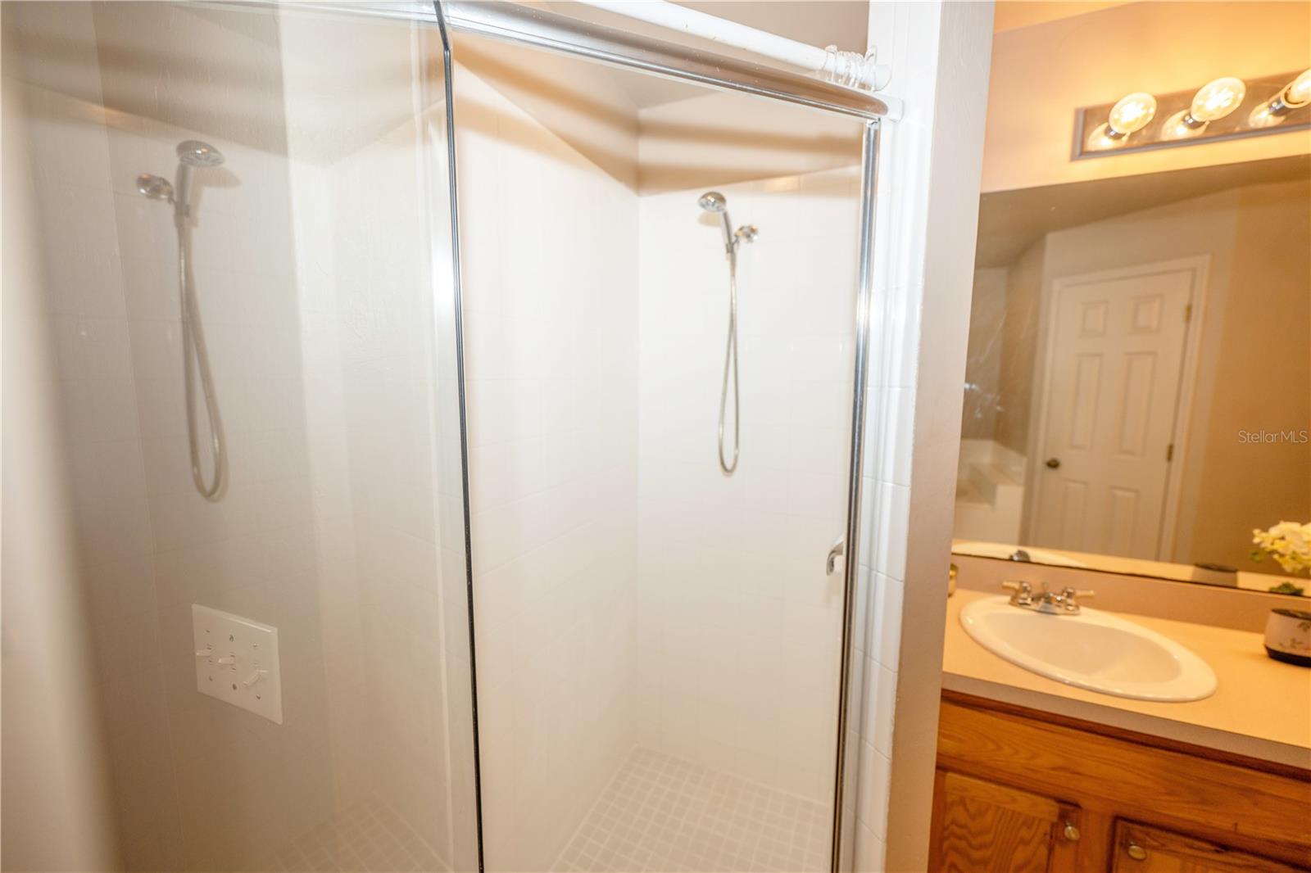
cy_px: 436
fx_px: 510
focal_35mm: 14
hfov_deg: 104.3
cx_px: 656
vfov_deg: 81.2
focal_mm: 14
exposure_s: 1/125
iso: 100
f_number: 2.8
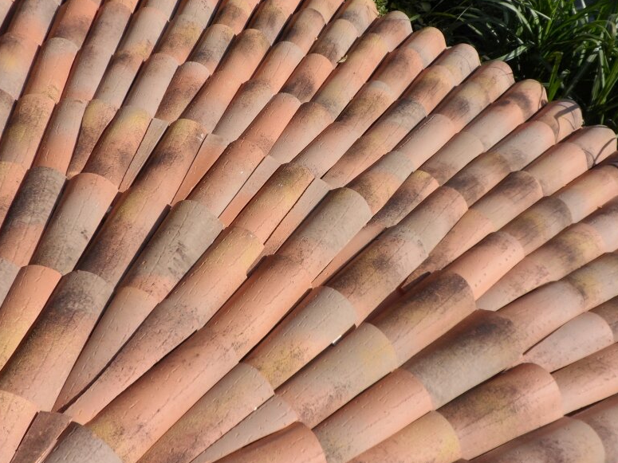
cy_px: 180
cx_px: 283
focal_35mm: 37
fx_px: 660
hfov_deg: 50.1
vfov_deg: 38.5
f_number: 8.8
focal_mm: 4.9
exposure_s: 1/125
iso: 80
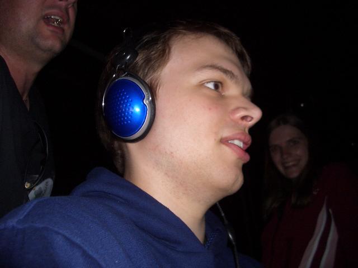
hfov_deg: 52.6
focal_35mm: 35
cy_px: 134
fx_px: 362
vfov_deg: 40.7
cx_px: 179
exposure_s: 1/40
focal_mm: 5.8
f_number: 2.6
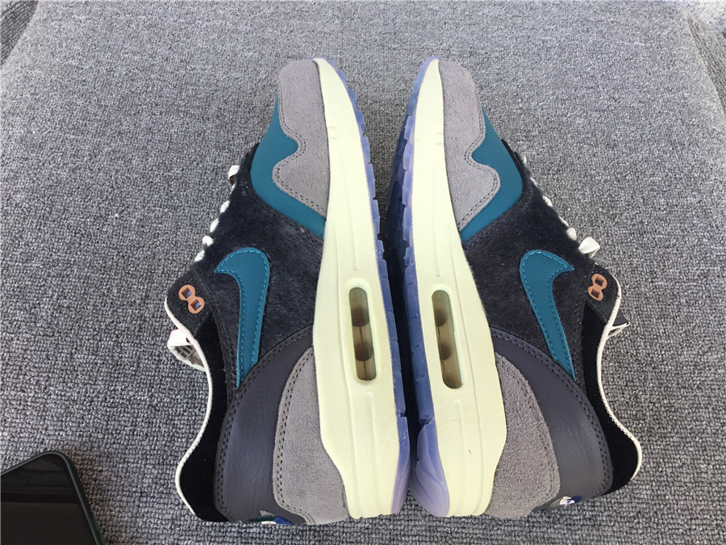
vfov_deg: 45.4
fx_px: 650
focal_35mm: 31
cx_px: 363
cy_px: 272
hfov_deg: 58.4
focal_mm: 3.3
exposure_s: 1/120
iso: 25
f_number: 2.4
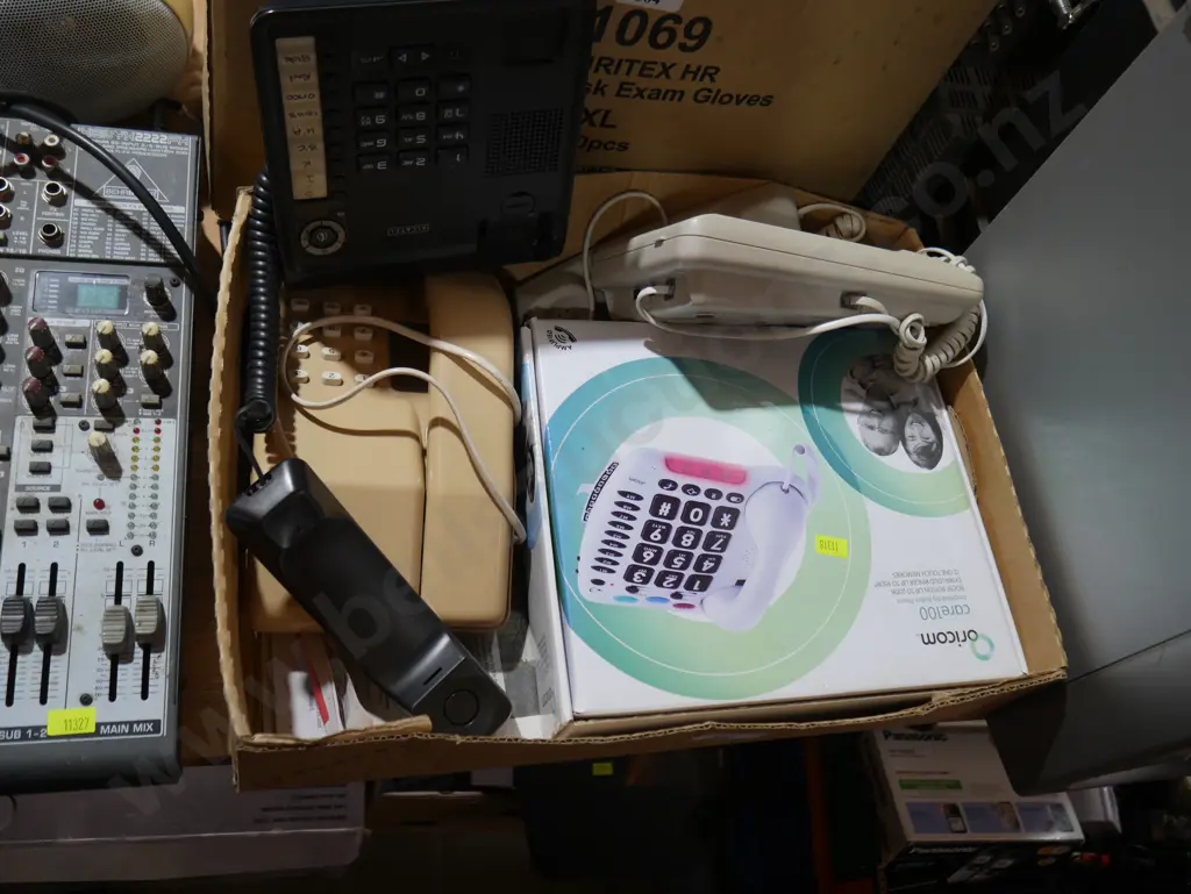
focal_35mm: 30
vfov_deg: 46.8
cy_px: 447
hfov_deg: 59.9
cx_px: 596
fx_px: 1033
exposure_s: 1/60
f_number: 3.6
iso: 250
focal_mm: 15
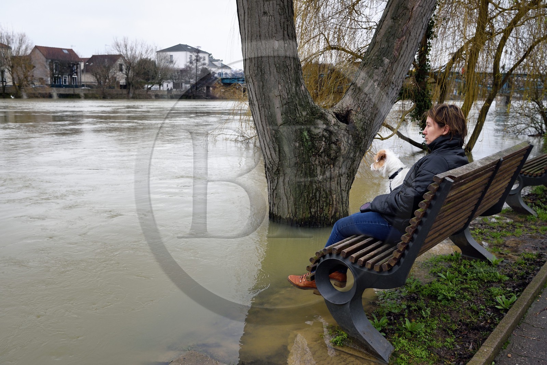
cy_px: 182
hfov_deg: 55.8
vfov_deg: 38.9
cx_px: 274
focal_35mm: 34
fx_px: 516
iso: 400
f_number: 7.1
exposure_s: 1/200
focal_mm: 34
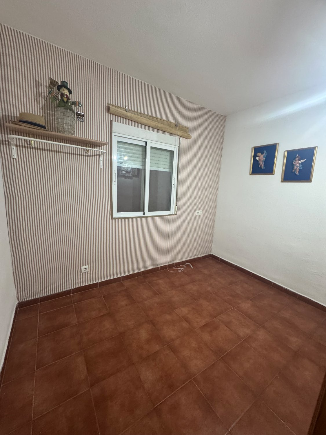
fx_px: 176
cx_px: 163
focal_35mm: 14
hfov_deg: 85.7
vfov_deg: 102.1
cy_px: 218
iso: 400
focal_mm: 2.22
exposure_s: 1/50
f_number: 2.2
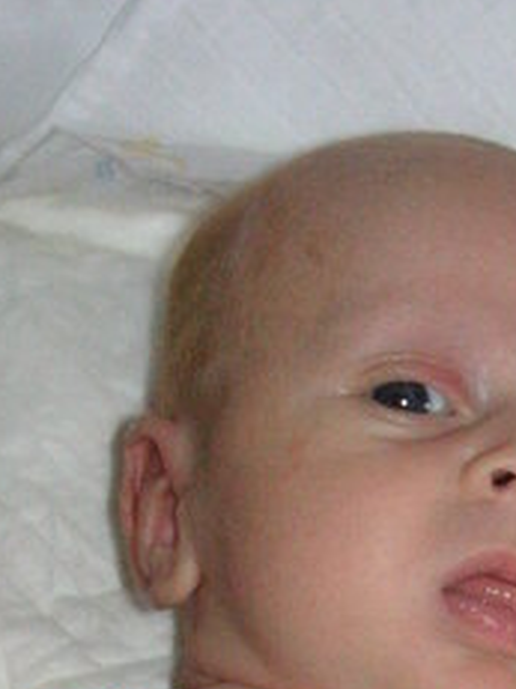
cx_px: 400
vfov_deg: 14.8
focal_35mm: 128
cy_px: 874
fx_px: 2546
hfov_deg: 11.5
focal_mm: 6.1
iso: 160
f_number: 2.8
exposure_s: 1/45
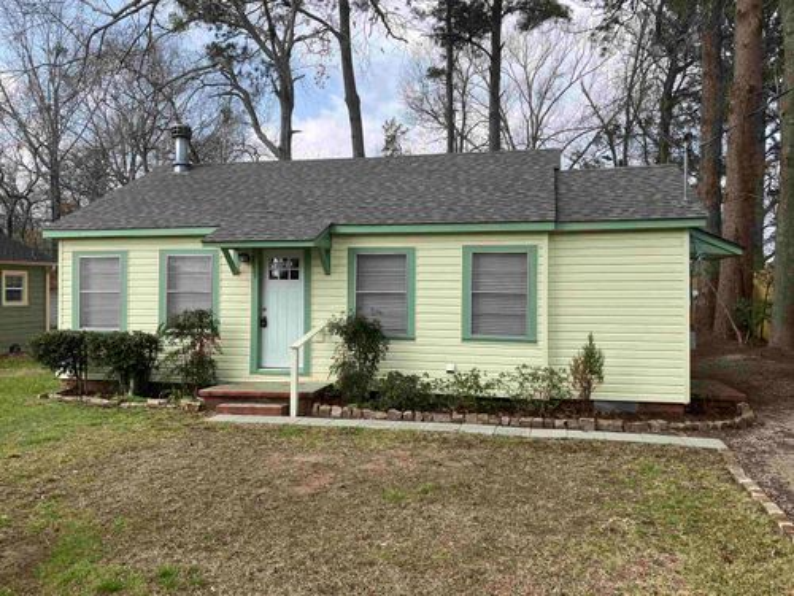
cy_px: 298
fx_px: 642
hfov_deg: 63.4
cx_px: 397
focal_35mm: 28
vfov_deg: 49.7
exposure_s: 1/1104
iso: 32
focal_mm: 3.99
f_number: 1.8
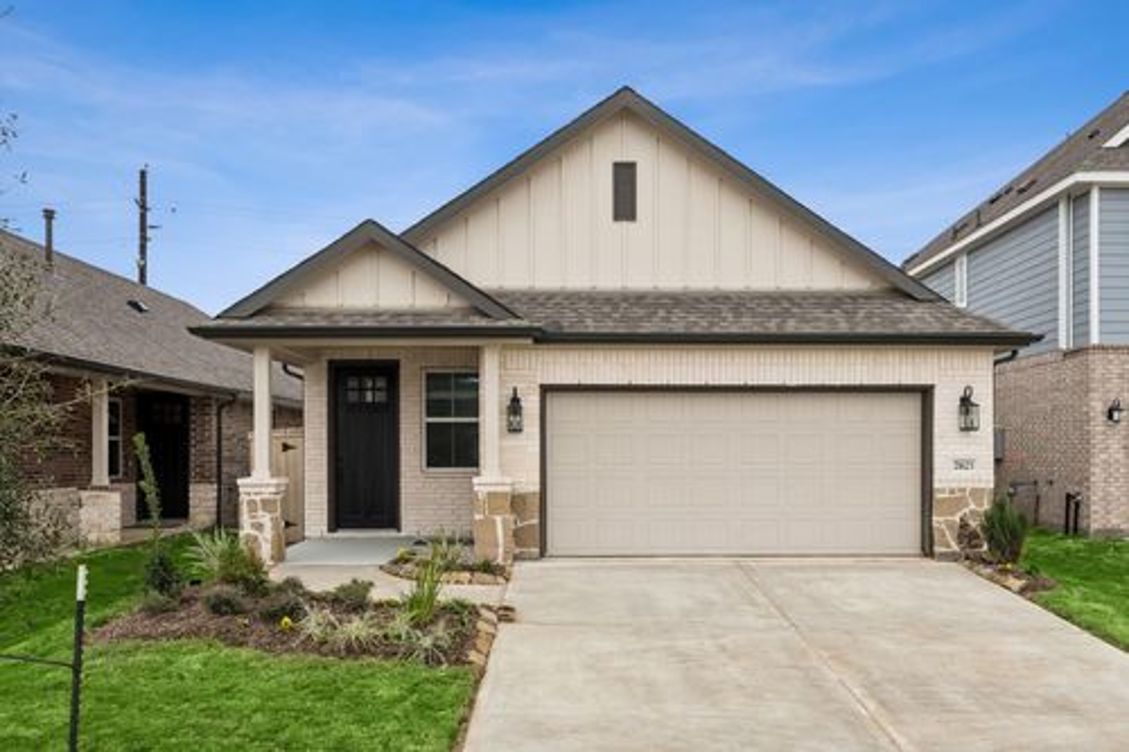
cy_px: 376
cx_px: 564
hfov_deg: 67.4
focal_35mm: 27
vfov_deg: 47.9
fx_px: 846
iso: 160
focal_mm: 27
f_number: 9
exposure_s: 1/80
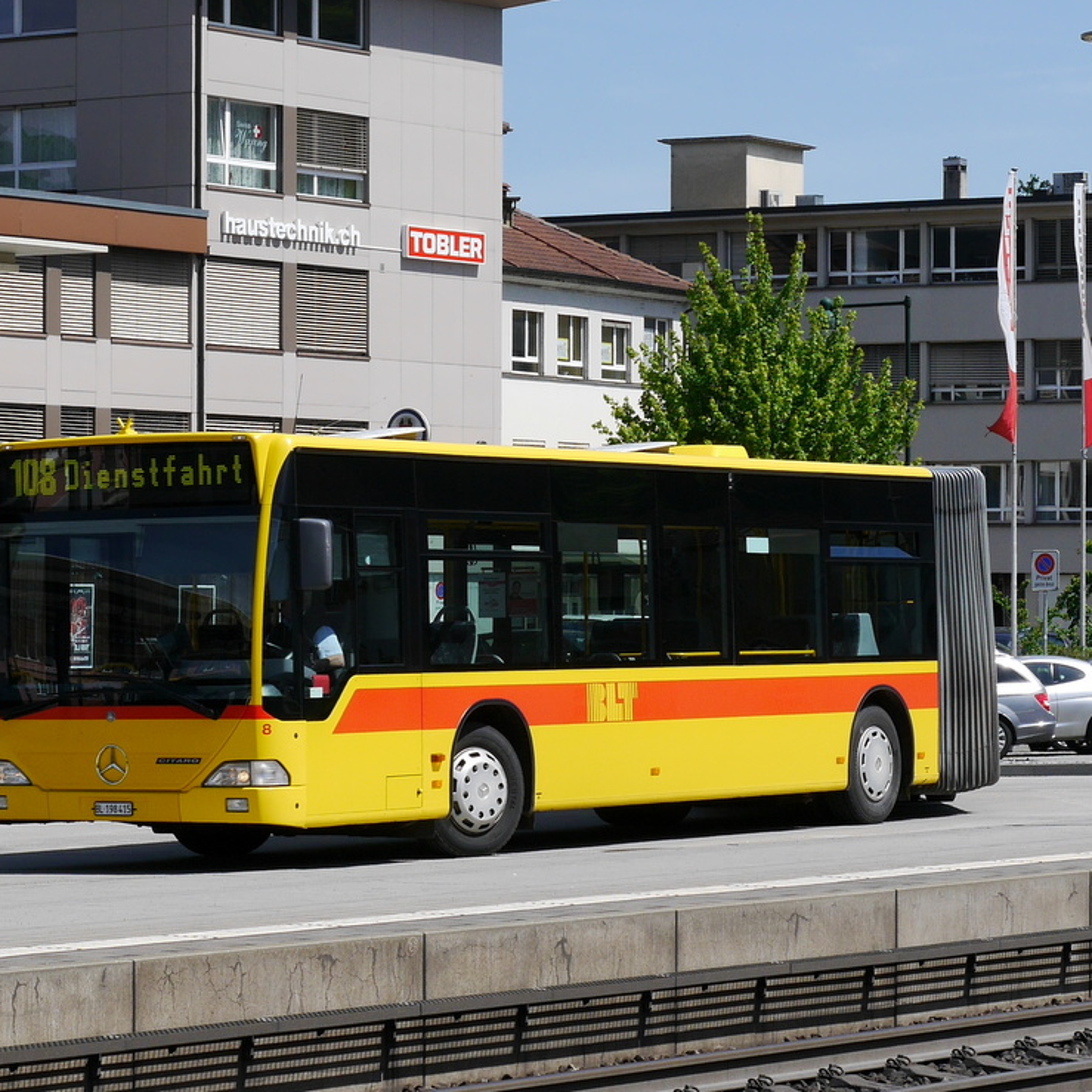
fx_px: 2641
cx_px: 491
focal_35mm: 74
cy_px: 544
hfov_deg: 23.4
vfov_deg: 23.4
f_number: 9
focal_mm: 31
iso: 160
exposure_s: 1/400
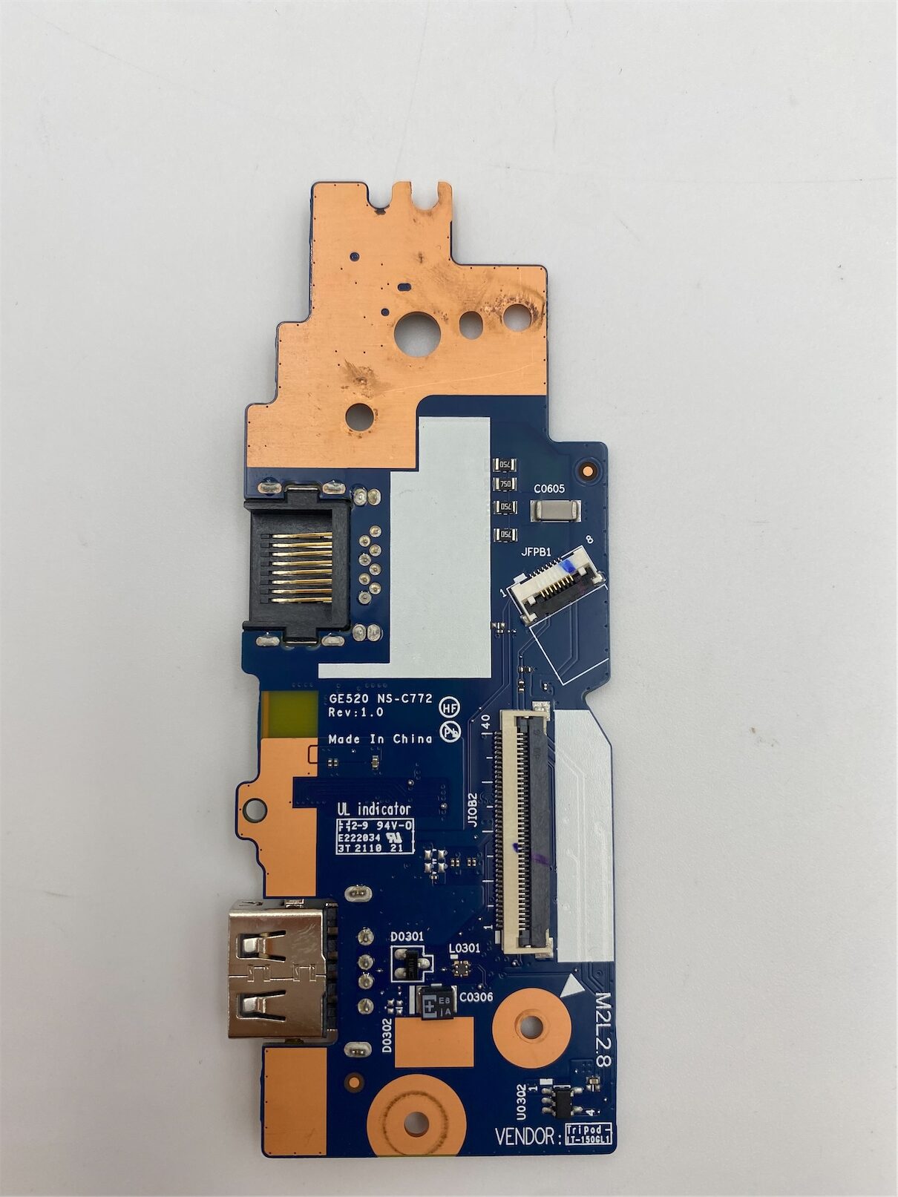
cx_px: 449
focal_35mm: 26
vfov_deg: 67.3
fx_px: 899
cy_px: 598
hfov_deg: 53.1
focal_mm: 4.25
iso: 32
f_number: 1.8
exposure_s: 1/213
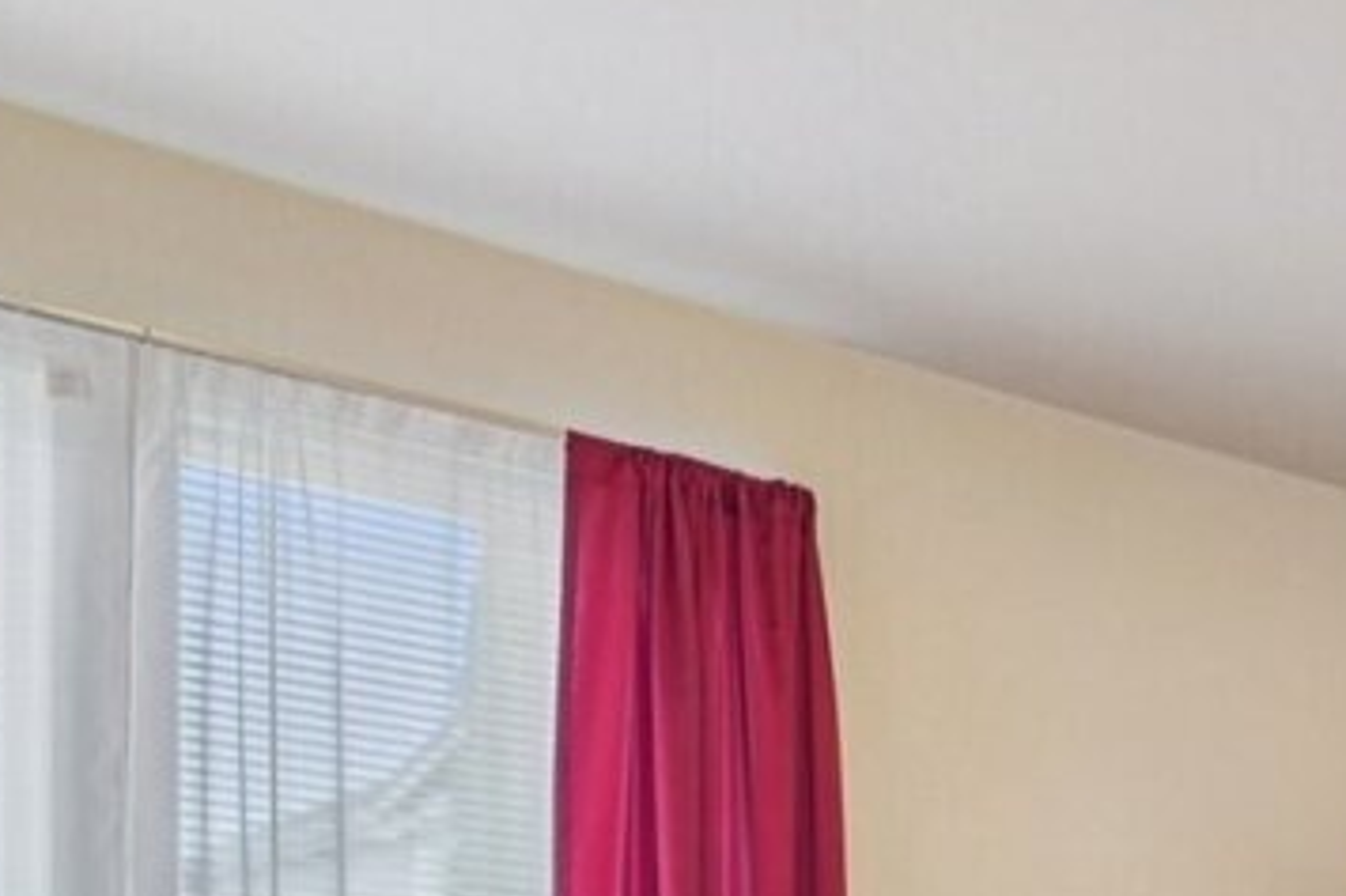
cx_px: 1924
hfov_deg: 25.5
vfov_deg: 18.9
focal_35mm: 63
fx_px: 2354
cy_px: 1355
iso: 1600
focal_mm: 16
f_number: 8
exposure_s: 1/20
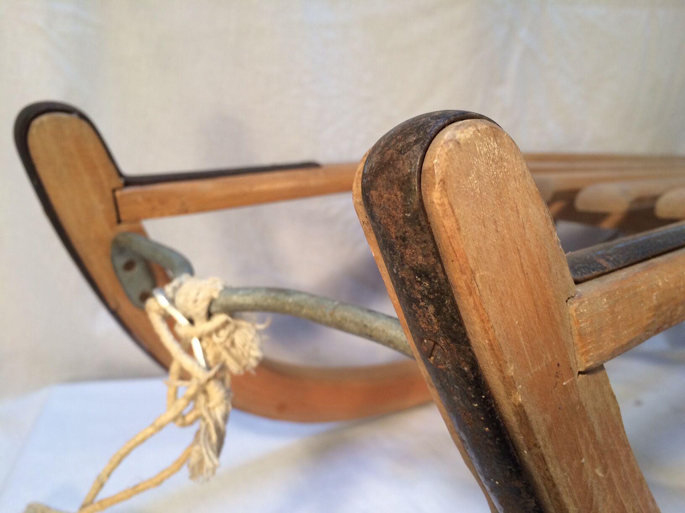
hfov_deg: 61.7
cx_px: 342
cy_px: 256
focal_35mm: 29
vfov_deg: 48.2
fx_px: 574
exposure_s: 1/33
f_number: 2.2
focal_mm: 4.15
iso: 50
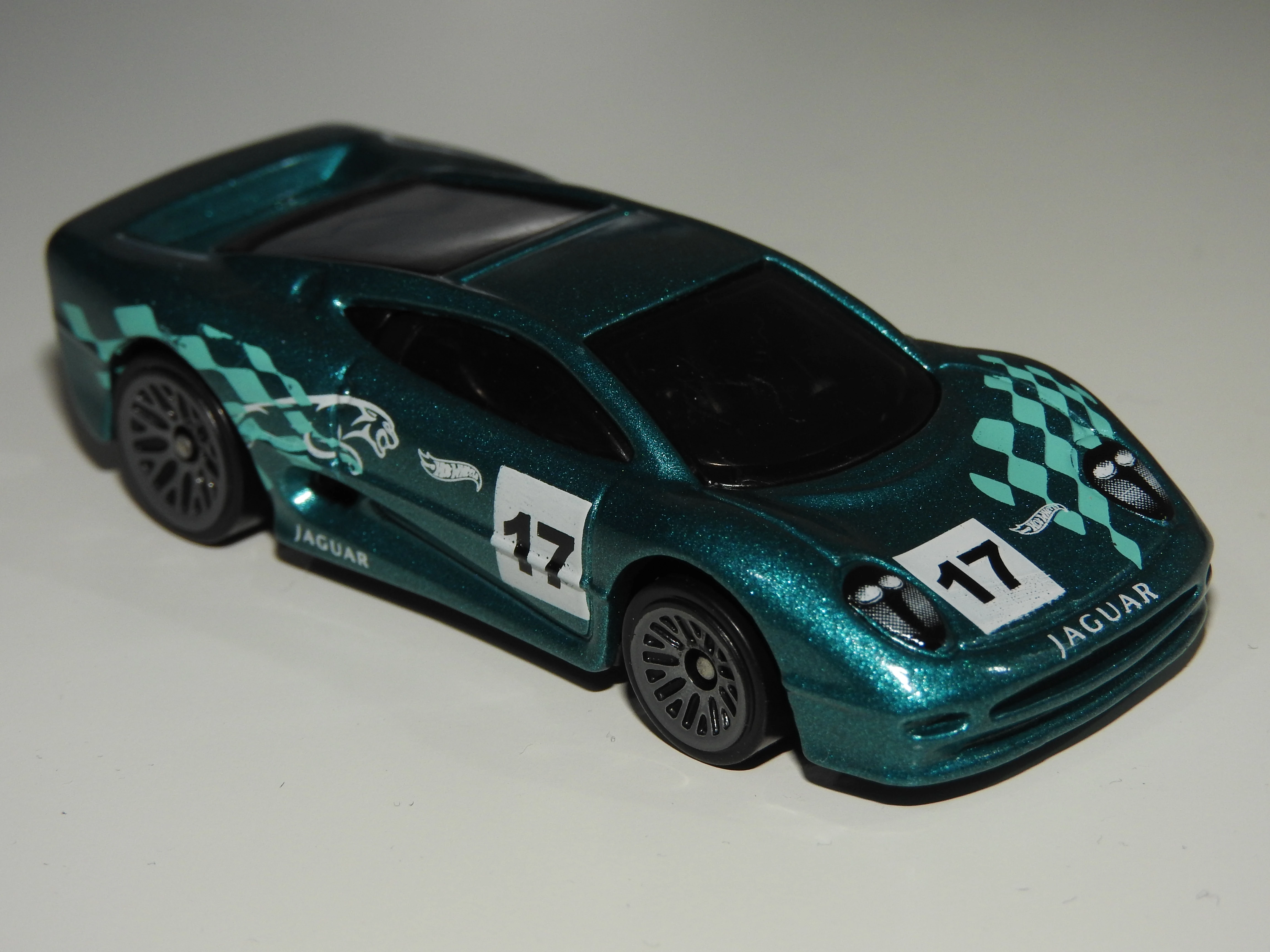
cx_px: 635
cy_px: 476
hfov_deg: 18.7
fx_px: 3852
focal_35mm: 105
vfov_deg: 14.1
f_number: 5.3
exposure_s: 1/60
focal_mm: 18.8
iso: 200
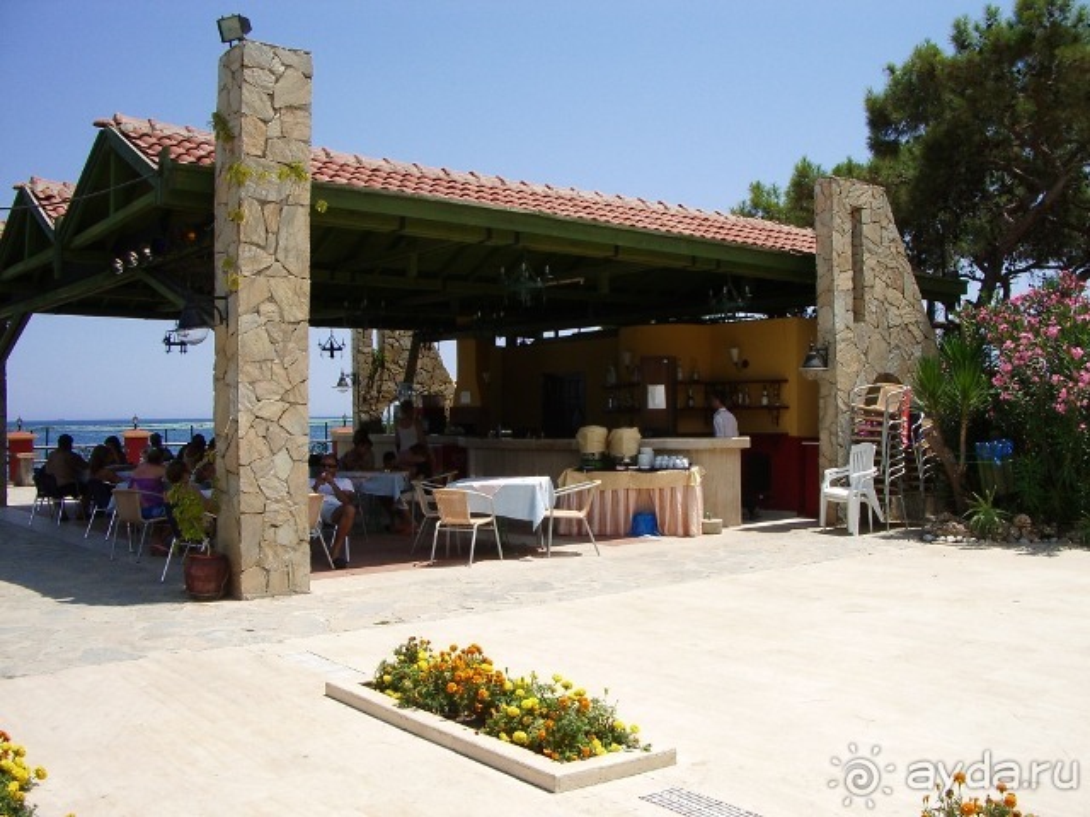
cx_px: 545
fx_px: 1102
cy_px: 408
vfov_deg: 40.7
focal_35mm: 35
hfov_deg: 52.6
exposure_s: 1/640
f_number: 4.3
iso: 80
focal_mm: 5.8
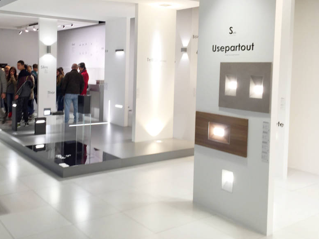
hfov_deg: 48.6
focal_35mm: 38
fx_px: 350
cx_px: 122
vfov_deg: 37.4
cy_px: 84
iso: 32
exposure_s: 1/50
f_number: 2.2
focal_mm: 4.15
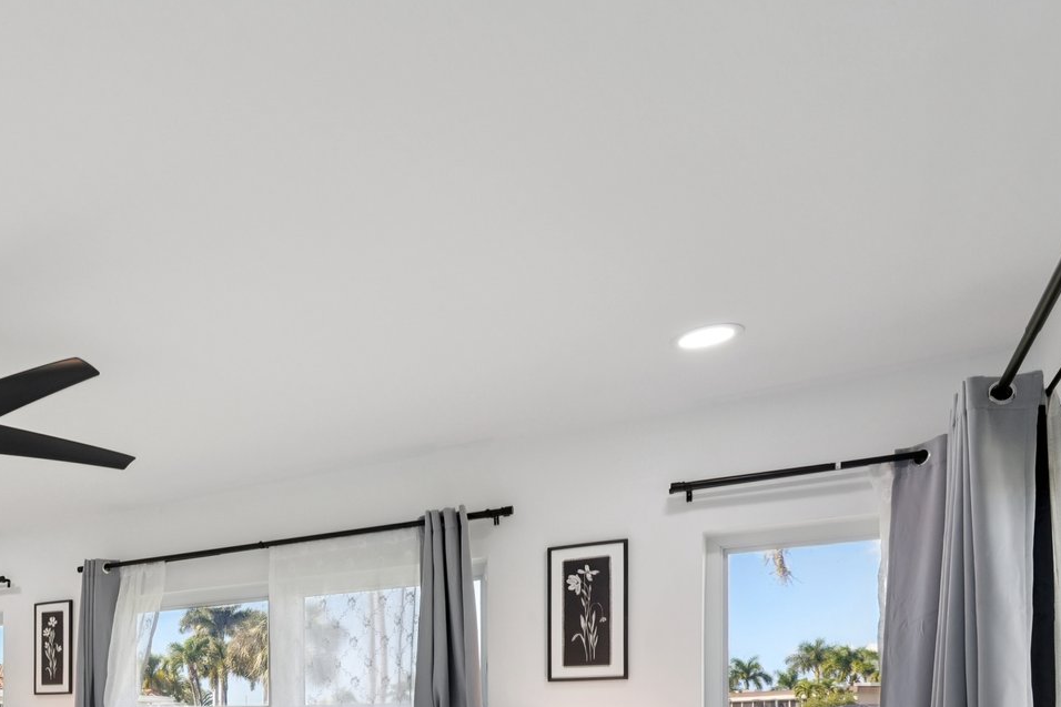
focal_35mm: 30
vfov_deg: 37.6
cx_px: 64
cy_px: 748
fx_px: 884
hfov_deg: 52.6
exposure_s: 1/100
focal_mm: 14
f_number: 8
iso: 400
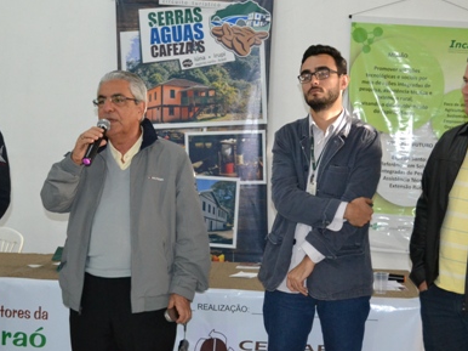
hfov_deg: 29.0
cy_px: 160
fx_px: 905
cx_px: 244
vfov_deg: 21.9
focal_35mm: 67
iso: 2200
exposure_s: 1/60
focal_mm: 28
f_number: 4.5
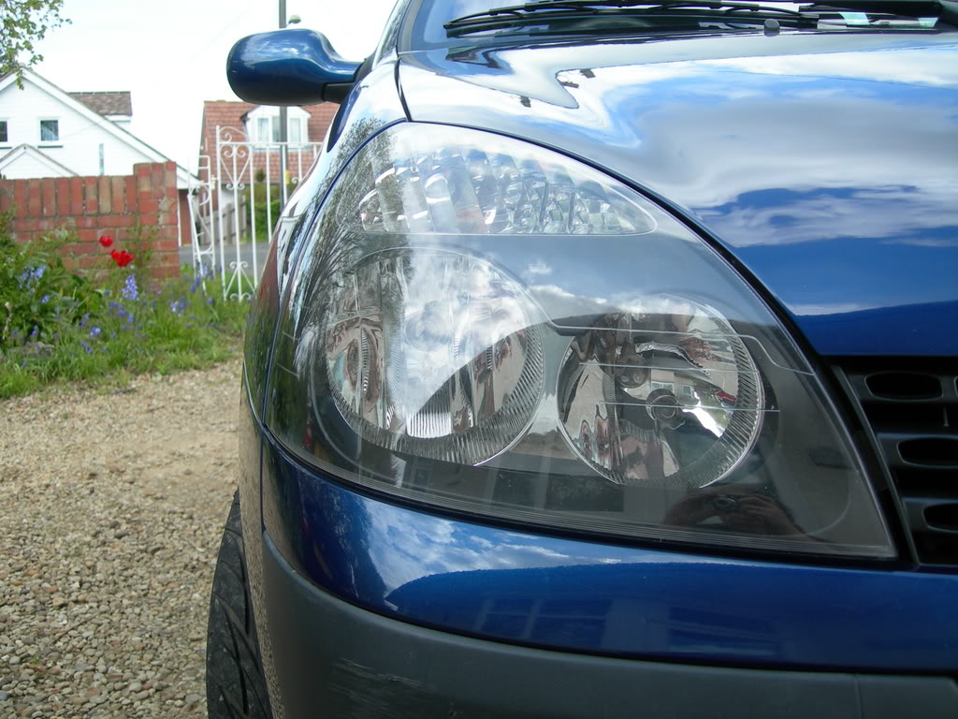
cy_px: 360
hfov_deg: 49.0
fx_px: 1052
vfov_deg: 37.7
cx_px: 479
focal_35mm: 38
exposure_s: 1/328
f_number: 2.8
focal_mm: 7.8
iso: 50
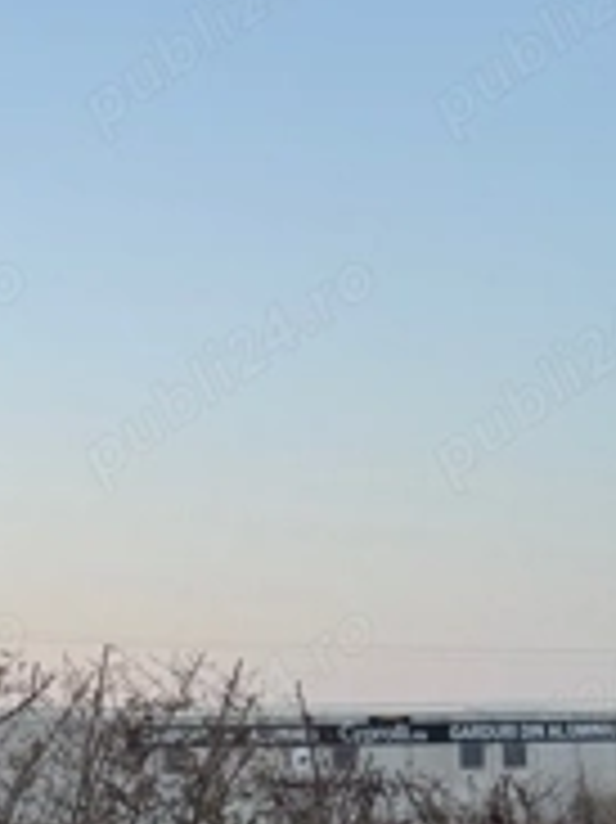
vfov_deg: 18.4
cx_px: -31
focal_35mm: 105
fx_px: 2494
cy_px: 774
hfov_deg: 13.8
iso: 80
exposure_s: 1/150
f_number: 1.78
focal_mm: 6.76
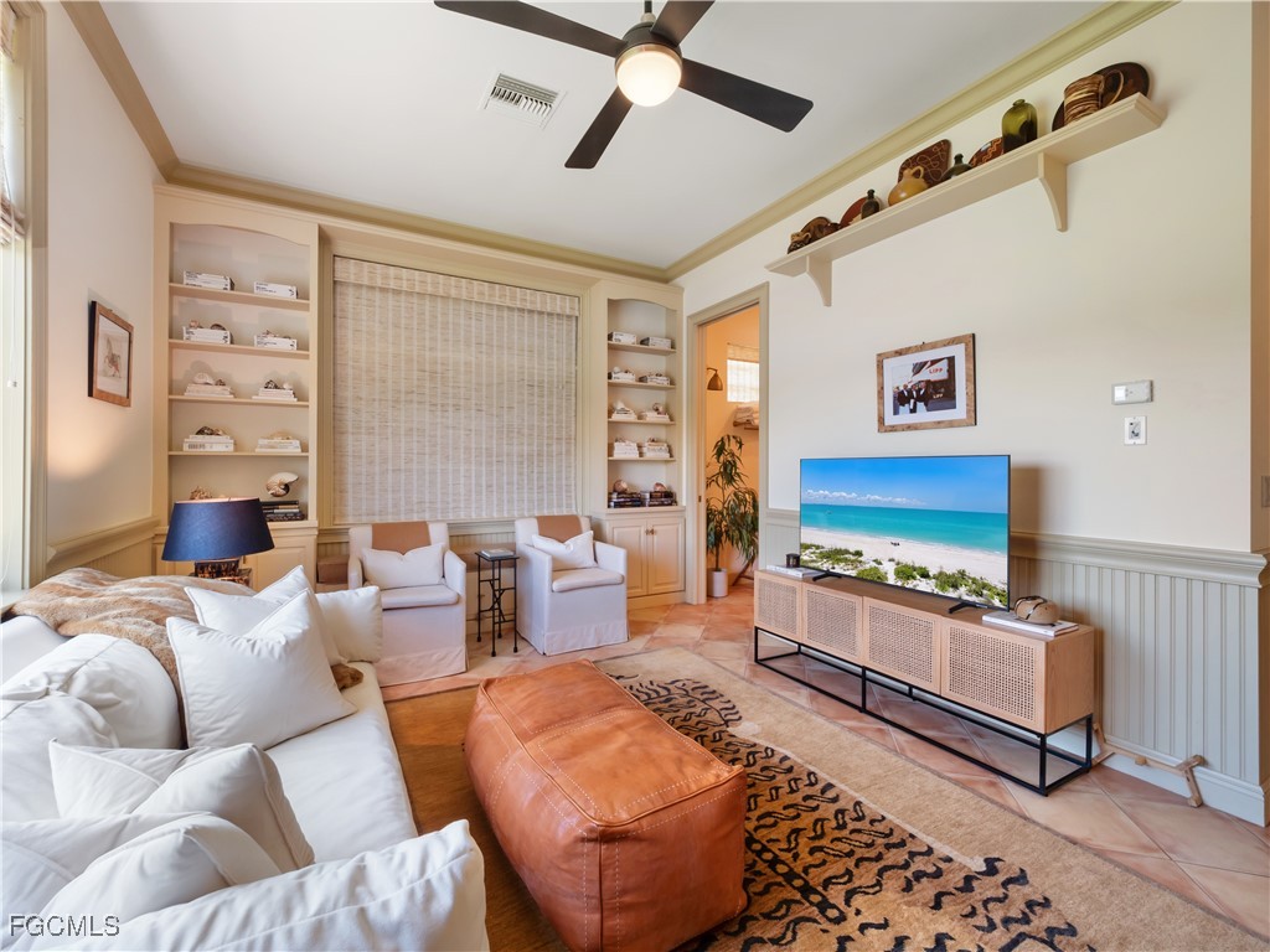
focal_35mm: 14
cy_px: 476
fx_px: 514
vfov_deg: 85.7
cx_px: 635
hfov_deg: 102.1
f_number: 7.1
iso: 200
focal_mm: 7
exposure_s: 1/10
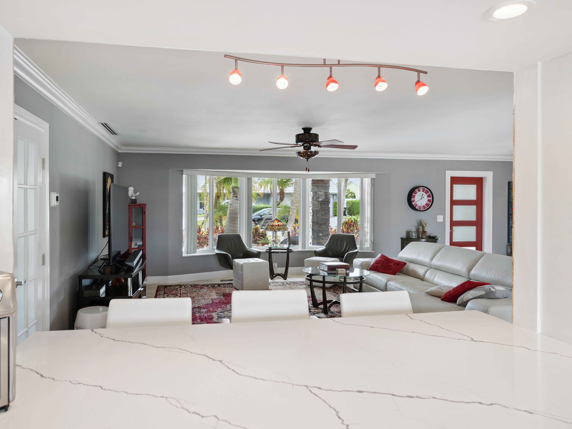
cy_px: 215
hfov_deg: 69.2
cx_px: 257
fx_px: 413
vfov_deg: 54.9
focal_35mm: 25
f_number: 7.1
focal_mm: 23
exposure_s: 1/50
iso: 250
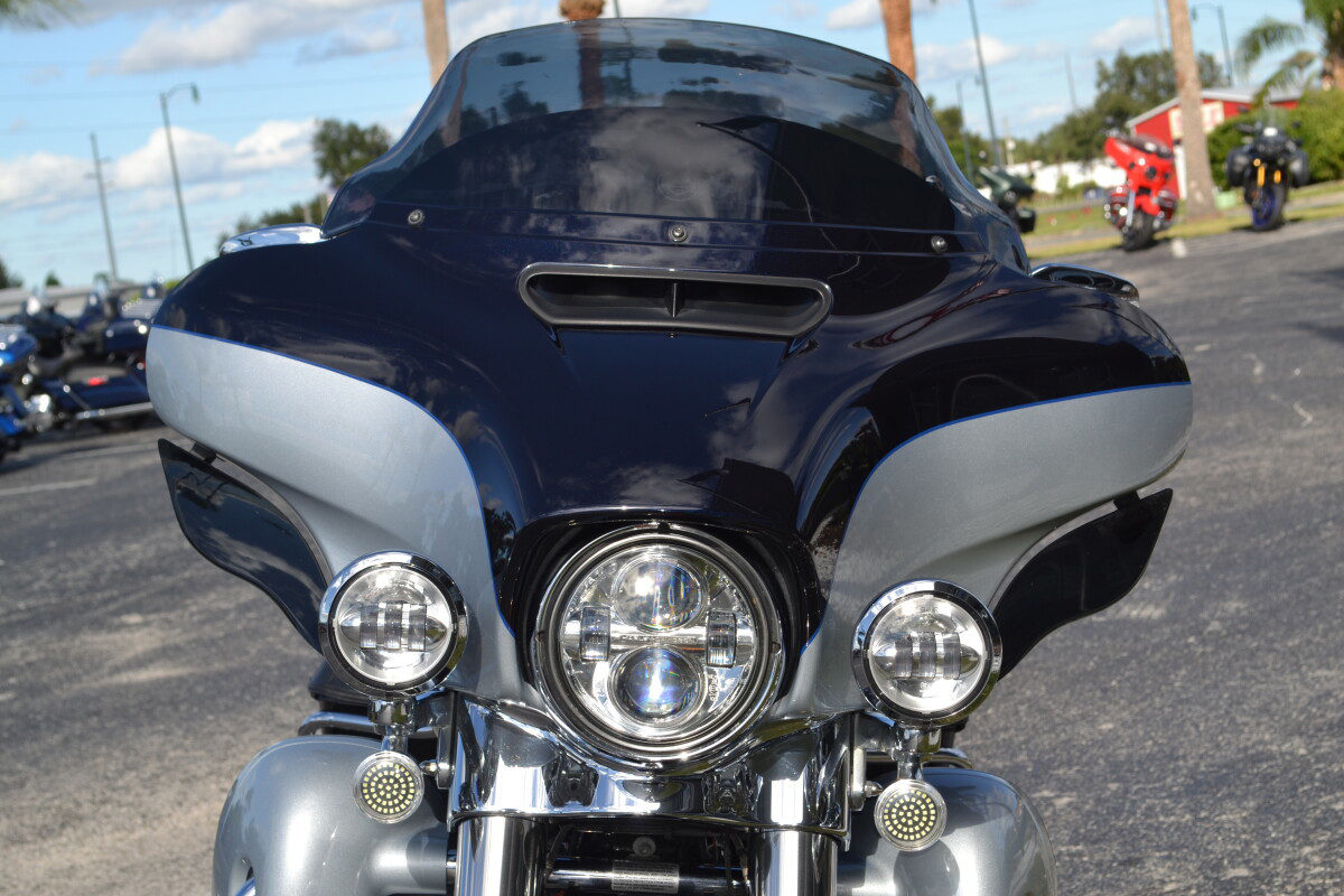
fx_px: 2688
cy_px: 448
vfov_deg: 18.9
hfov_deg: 28.1
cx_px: 672
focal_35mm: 72
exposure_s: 1/200
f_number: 10
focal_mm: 48
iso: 100
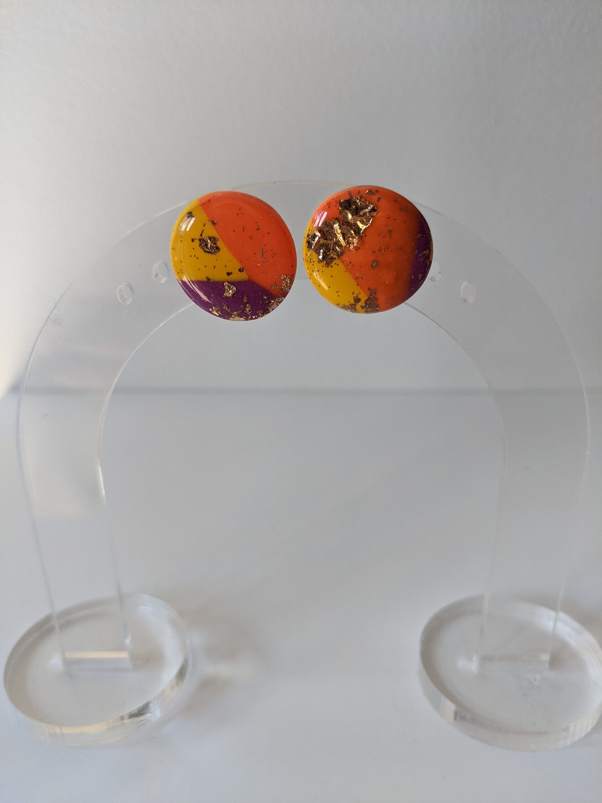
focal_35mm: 27
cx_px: 301
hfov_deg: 51.4
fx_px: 626
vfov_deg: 65.3
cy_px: 402
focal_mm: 4.44
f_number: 1.8
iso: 57
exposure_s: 1/215
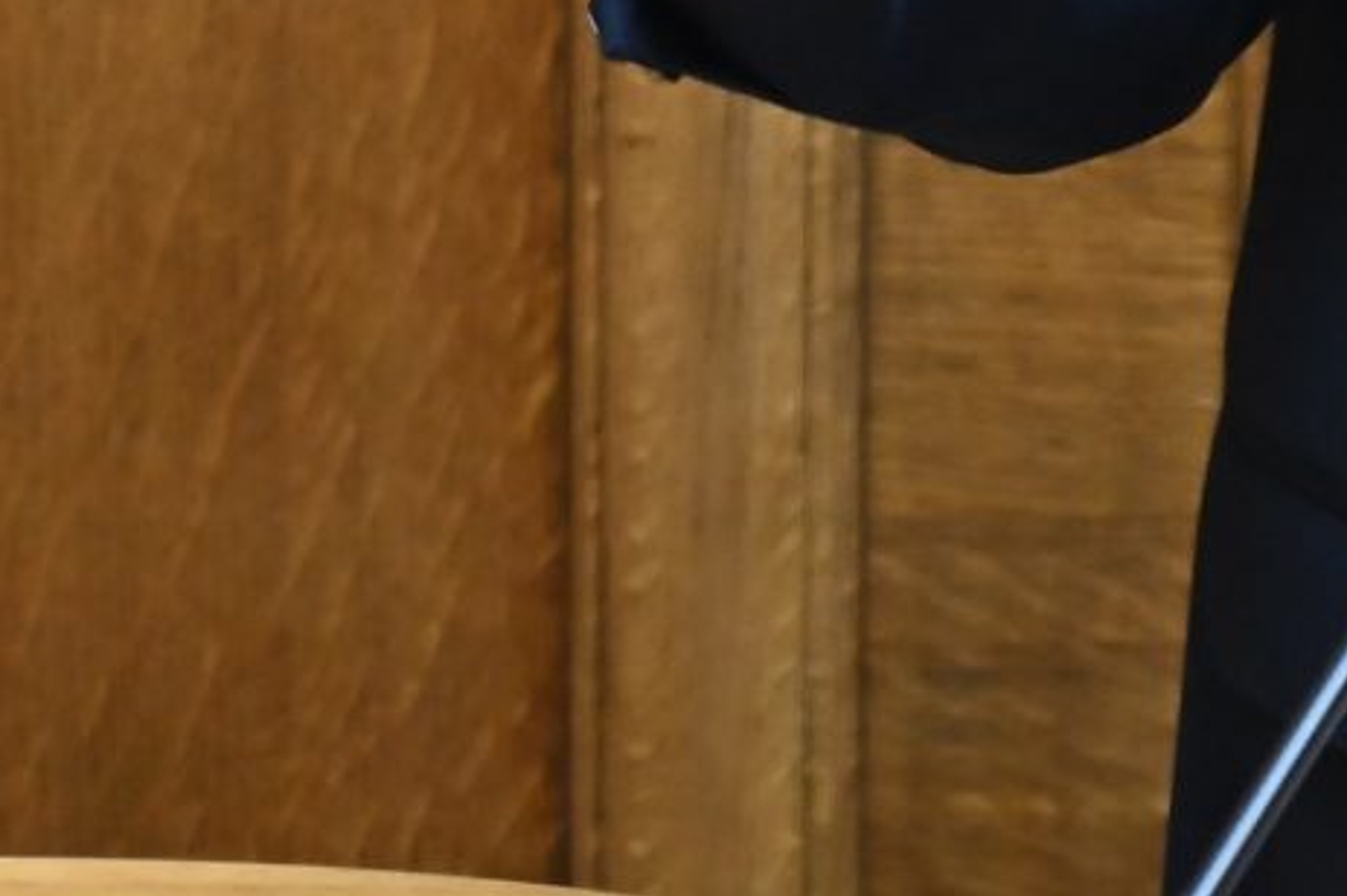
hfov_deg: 0.9
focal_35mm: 2214
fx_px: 82779
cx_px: 2630
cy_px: -1133
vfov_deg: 0.6
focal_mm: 400
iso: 2800
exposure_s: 1/250
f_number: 6
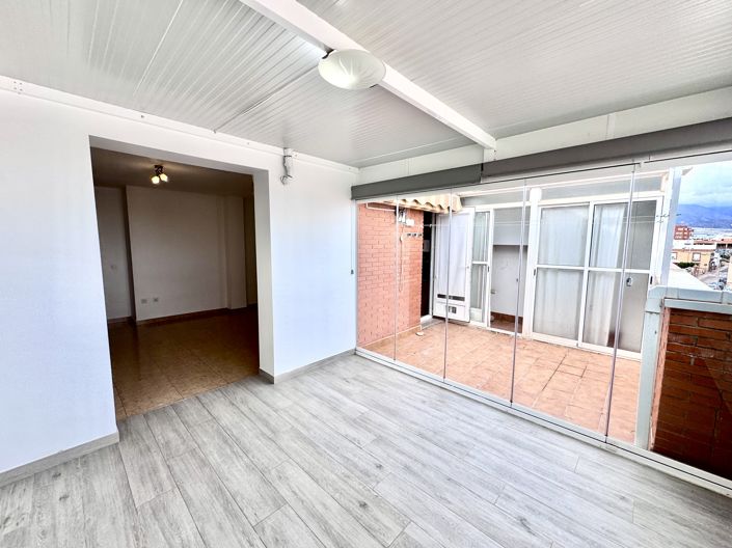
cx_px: 366
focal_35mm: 14
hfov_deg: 102.1
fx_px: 296
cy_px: 274
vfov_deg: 85.6
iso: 40
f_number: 2.2
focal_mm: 2.22
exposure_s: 1/346
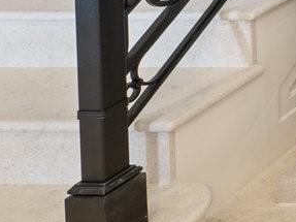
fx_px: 769
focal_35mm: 90
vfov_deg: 12.6
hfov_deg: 11.7
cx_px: 873
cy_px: -321
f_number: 7.1
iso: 250
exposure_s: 1/2
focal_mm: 14
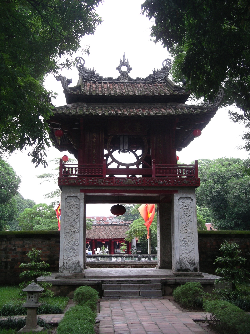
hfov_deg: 28.0
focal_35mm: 52
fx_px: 501
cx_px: 125
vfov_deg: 36.8
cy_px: 167
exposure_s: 1/50
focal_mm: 10.9
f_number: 3.2
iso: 160
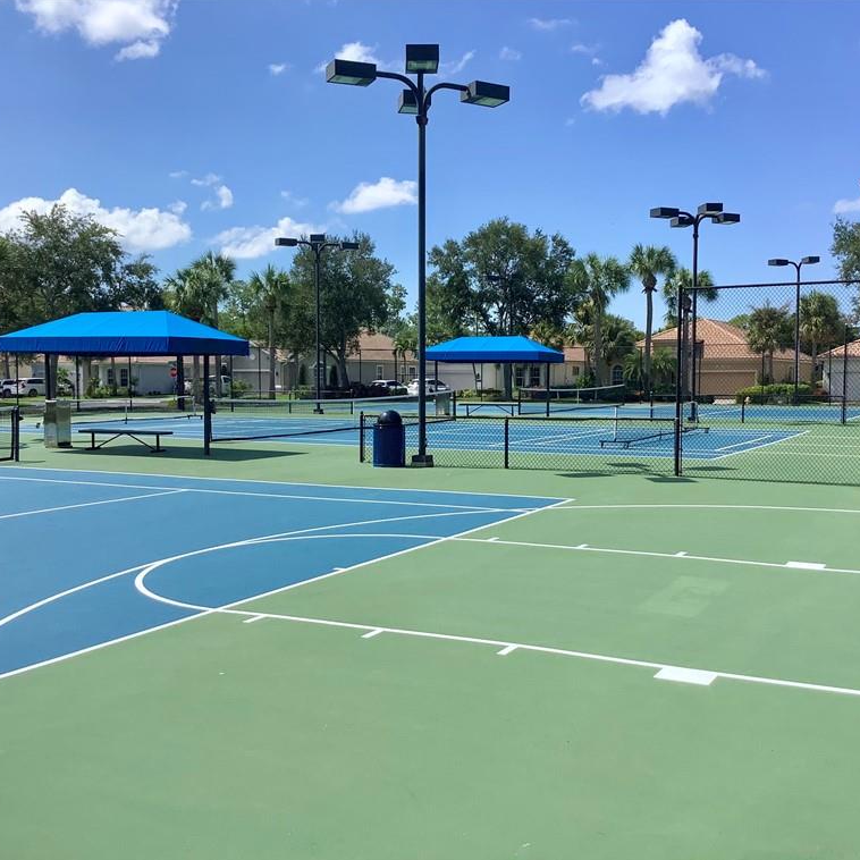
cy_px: 432
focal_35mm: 37
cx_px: 436
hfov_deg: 44.9
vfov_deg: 44.9
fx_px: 1040
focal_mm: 3.3
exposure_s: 1/1698
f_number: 2.4
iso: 25
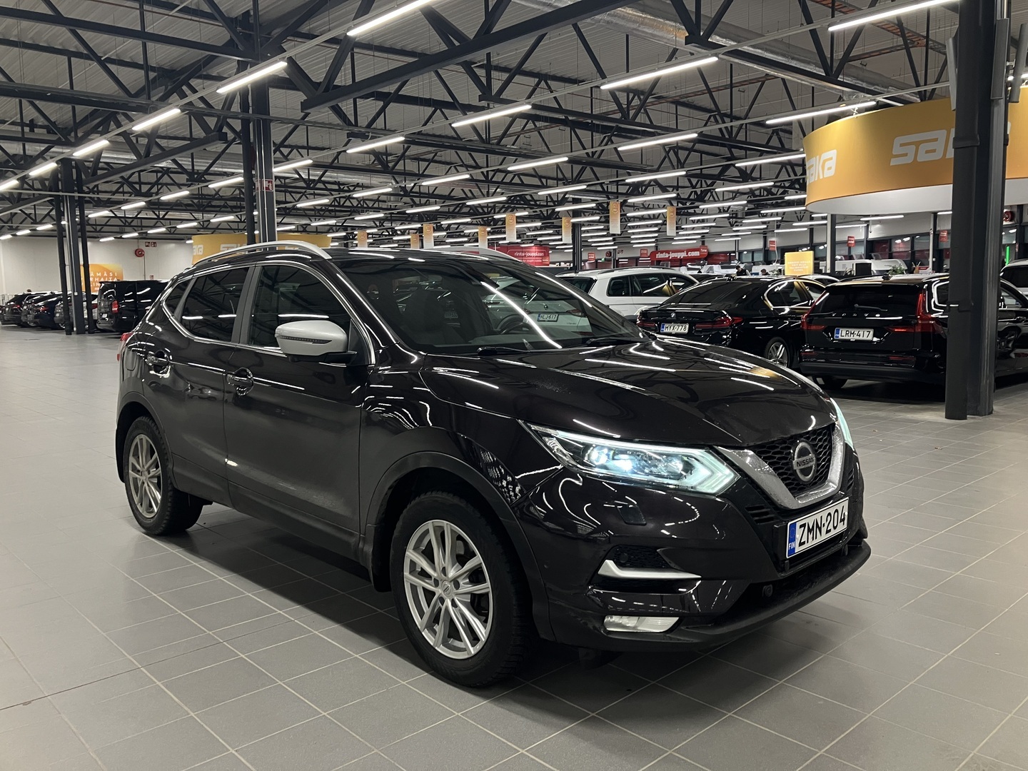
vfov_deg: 49.7
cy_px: 386
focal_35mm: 28
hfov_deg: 63.4
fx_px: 832
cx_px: 514
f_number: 1.8
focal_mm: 3.99
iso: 125
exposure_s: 1/54
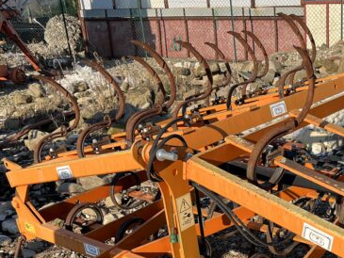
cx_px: 301
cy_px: 210
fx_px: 567
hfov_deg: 32.3
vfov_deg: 25.2
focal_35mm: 57
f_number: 1.6
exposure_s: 1/2101
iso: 50
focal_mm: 5.1
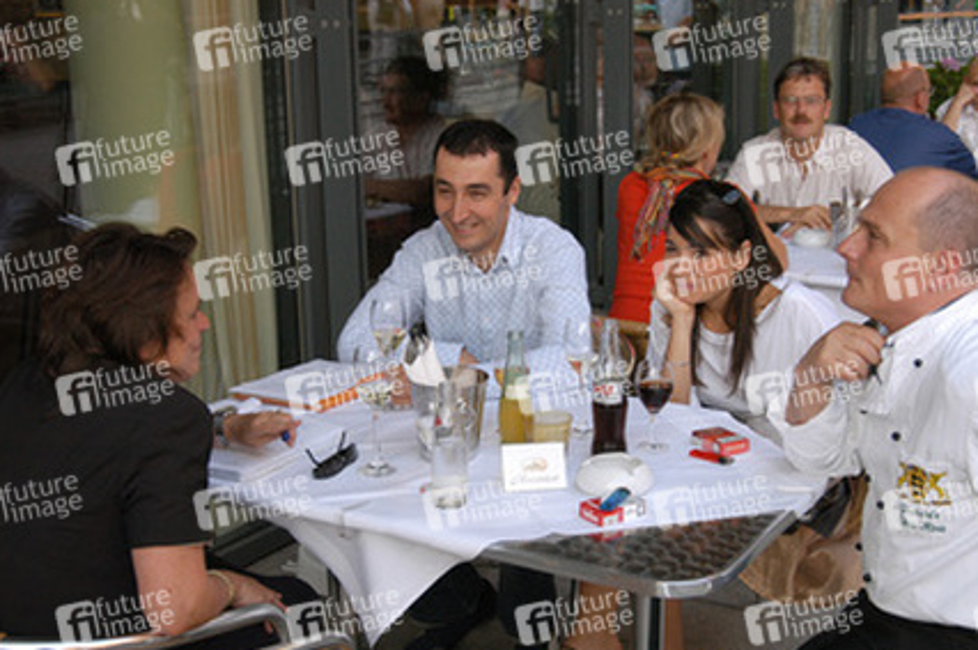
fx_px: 1465
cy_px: 331
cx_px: 513
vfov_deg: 25.0
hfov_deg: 36.9
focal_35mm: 54
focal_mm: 34
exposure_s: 1/160
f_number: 6.3
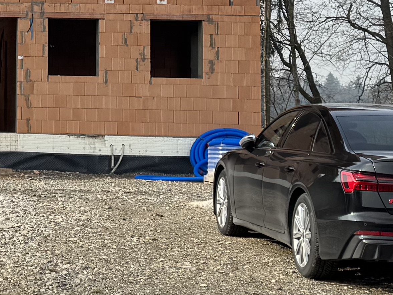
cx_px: -124
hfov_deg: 16.1
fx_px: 1317
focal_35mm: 116
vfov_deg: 12.6
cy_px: -2
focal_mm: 6.76
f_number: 1.78
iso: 80
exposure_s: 1/4049
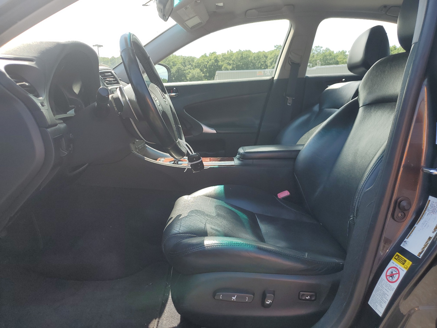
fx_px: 328
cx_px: 218
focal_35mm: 26
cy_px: 164
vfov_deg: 53.1
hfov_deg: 67.3
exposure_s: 1/833
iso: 50
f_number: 1.5
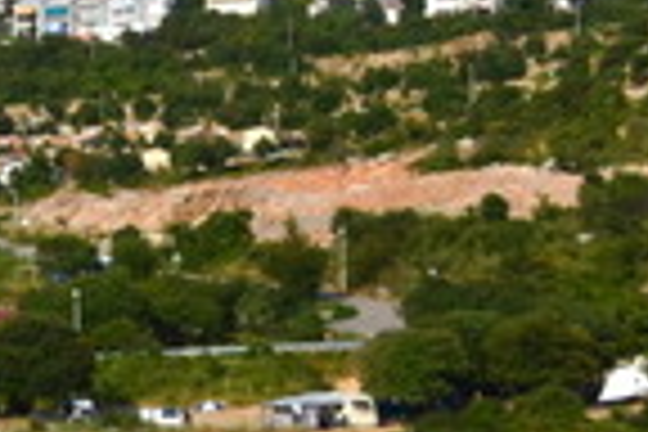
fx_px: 3600
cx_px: -999
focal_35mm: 200
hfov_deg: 9.1
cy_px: 90
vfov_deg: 6.9
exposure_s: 1/500
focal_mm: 24
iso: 400
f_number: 11
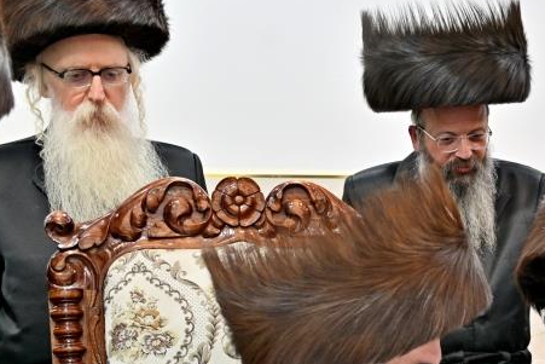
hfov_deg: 24.9
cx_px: 585
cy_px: 331
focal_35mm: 76
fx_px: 1153
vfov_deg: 17.6
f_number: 4
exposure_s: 1/200
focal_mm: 33.5
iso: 640
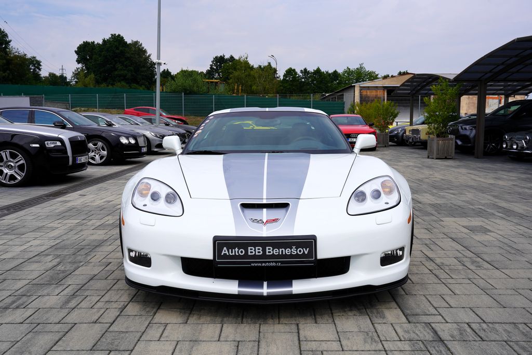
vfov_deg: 42.3
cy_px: 178
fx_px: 458
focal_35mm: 31
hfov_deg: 60.3
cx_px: 266
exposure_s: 1/250
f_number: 10
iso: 100
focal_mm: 31
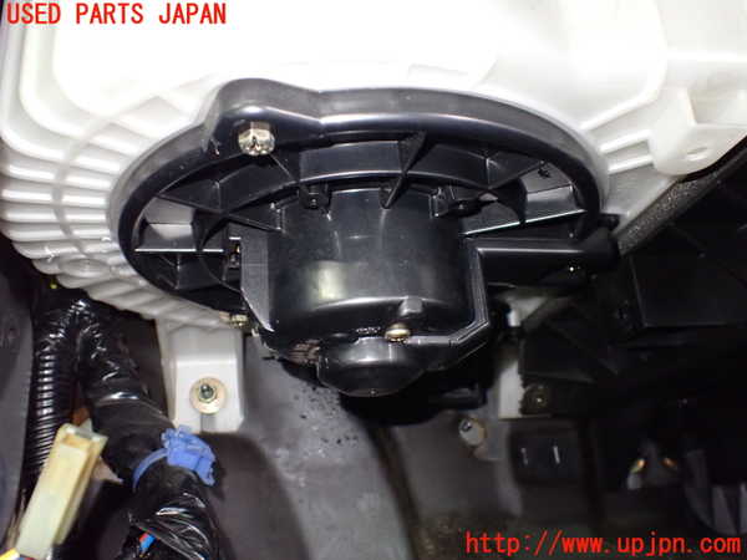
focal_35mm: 30
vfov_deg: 46.8
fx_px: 647
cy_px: 280
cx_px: 374
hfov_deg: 60.0
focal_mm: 5.4
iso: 1250
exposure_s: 1/30
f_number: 2.3
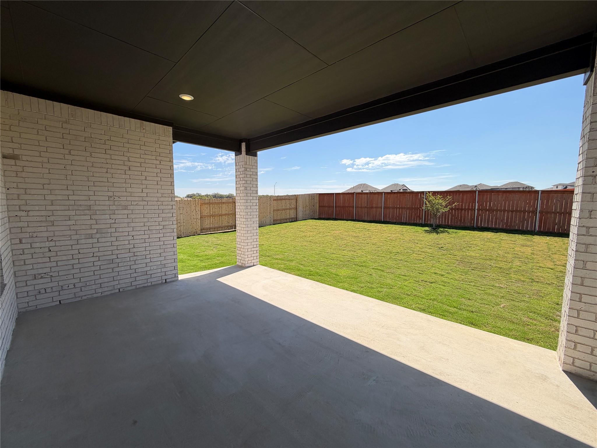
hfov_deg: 102.1
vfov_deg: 85.7
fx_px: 241
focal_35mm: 14
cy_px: 224
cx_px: 298
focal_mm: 2.22
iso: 20
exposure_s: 1/942
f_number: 2.2
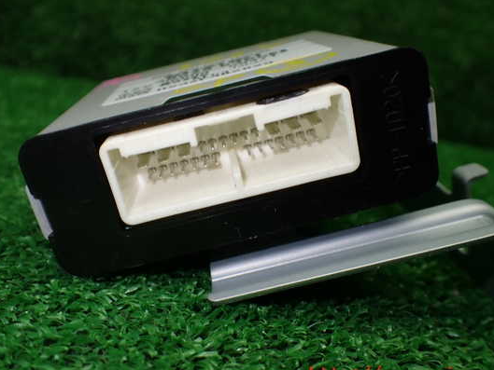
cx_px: 240
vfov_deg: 41.8
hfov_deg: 53.9
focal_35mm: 34
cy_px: 178
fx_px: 485
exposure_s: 1/125
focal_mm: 5.4
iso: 160
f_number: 2.3
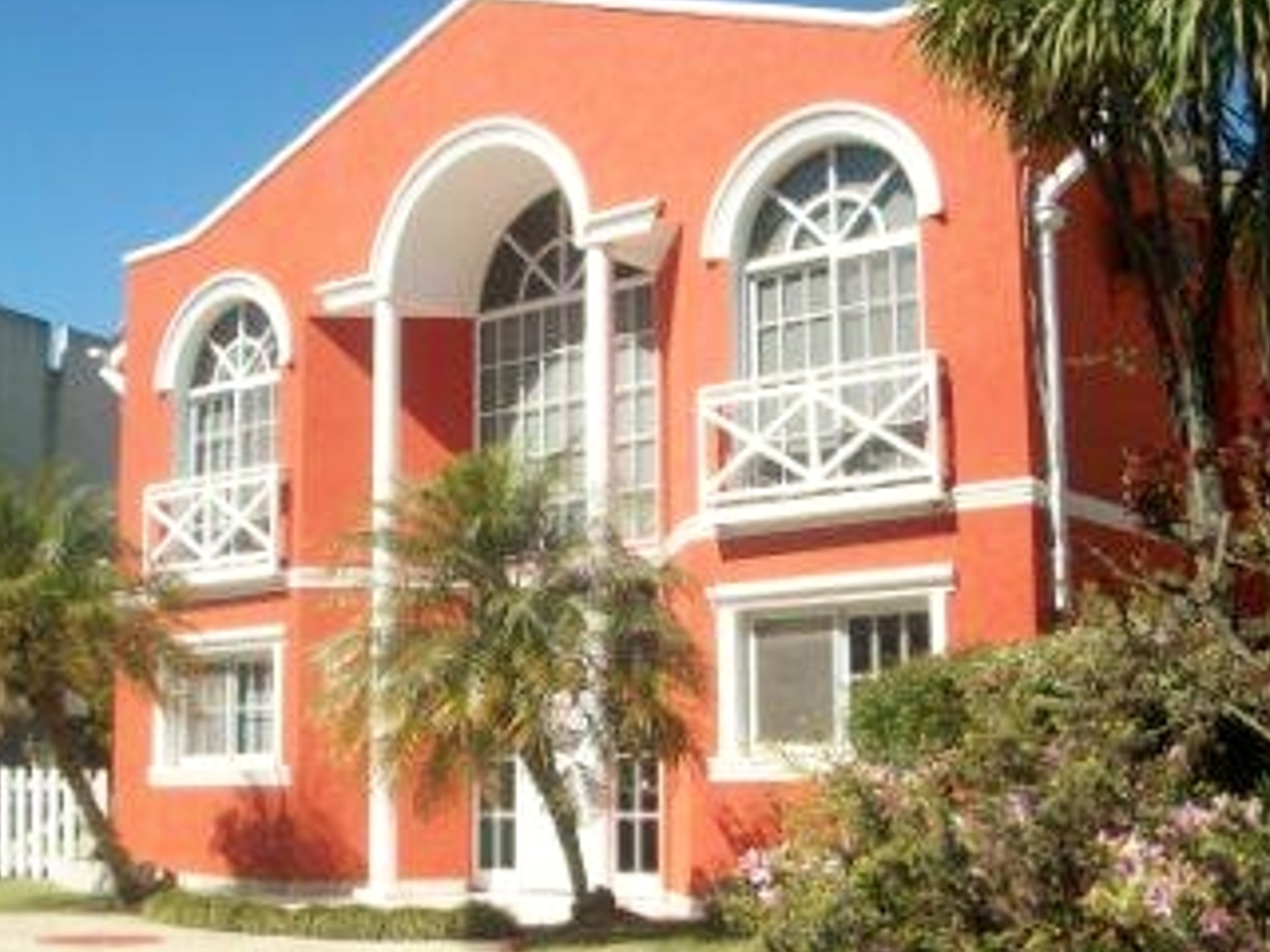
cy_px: 607
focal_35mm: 49
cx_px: 548
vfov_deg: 29.5
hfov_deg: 38.8
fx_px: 1798
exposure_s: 1/1000
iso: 80
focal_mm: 6.3
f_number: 3.1
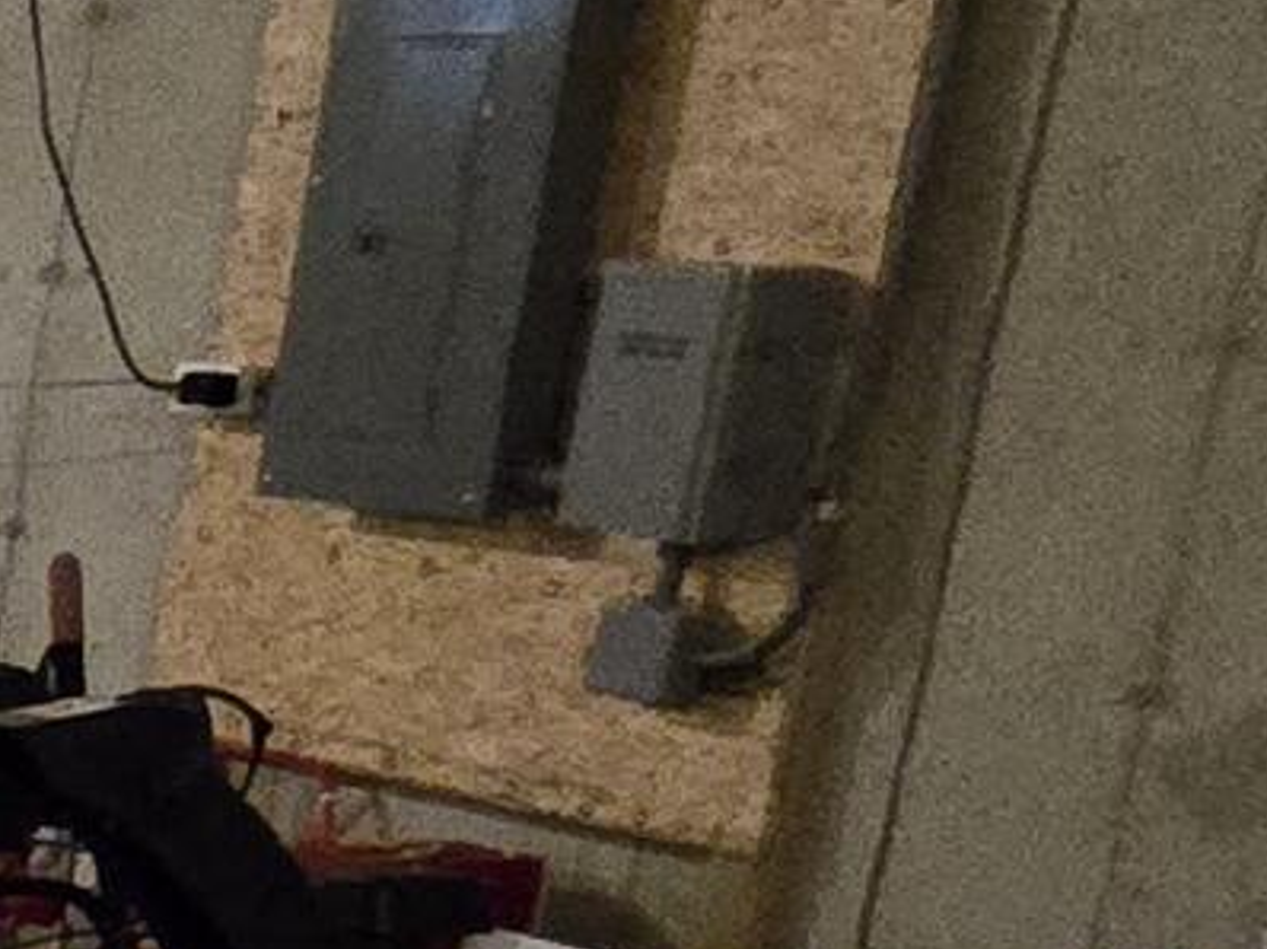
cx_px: -2821
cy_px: 1111
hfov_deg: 10.6
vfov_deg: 14.6
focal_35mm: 98
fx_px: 3585
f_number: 2.2
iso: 1250
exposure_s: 1/60
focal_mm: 2.2
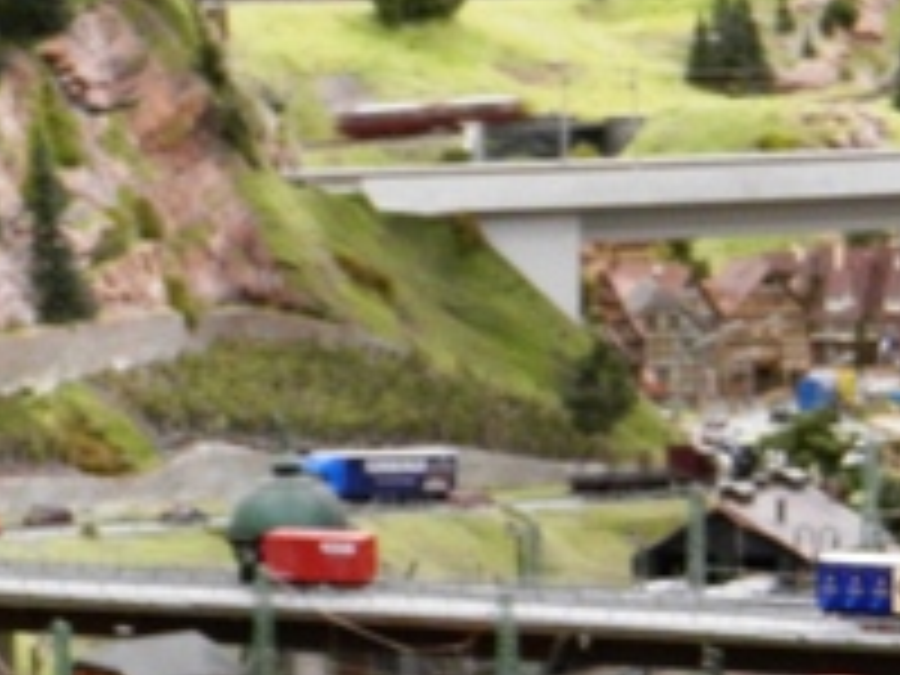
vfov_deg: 5.9
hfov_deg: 7.9
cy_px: 562
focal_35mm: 250
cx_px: -54
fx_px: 6500
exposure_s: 1/13
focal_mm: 14.1
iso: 400
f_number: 4.8
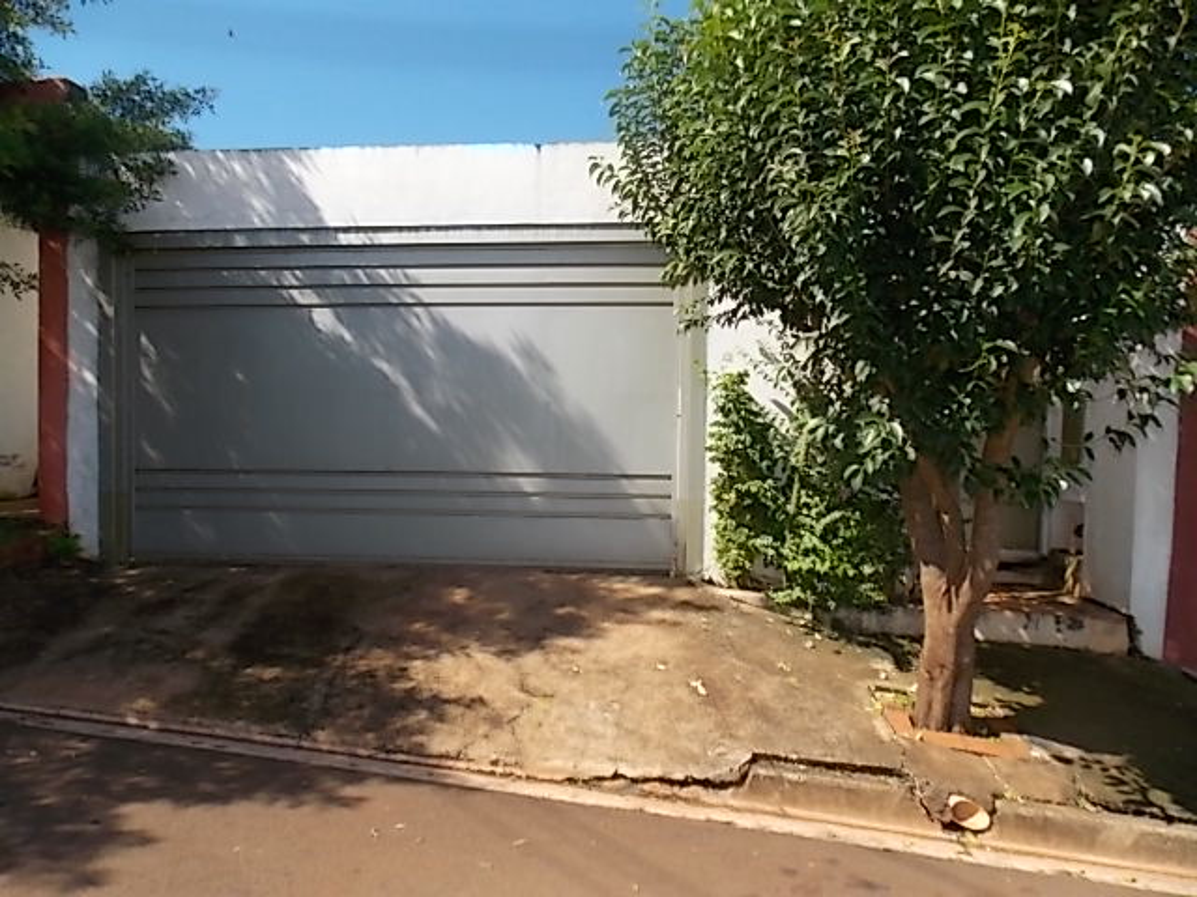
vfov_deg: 58.9
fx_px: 795
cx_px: 598
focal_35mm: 23
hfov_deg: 73.9
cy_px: 448
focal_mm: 4
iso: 80
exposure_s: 1/640
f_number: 3.1
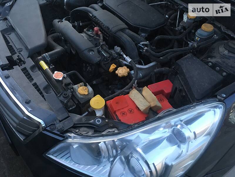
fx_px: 197
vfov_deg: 48.2
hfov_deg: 61.7
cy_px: 88
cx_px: 118
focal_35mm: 29
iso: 200
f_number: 2.2
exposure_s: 1/17
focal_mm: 4.2
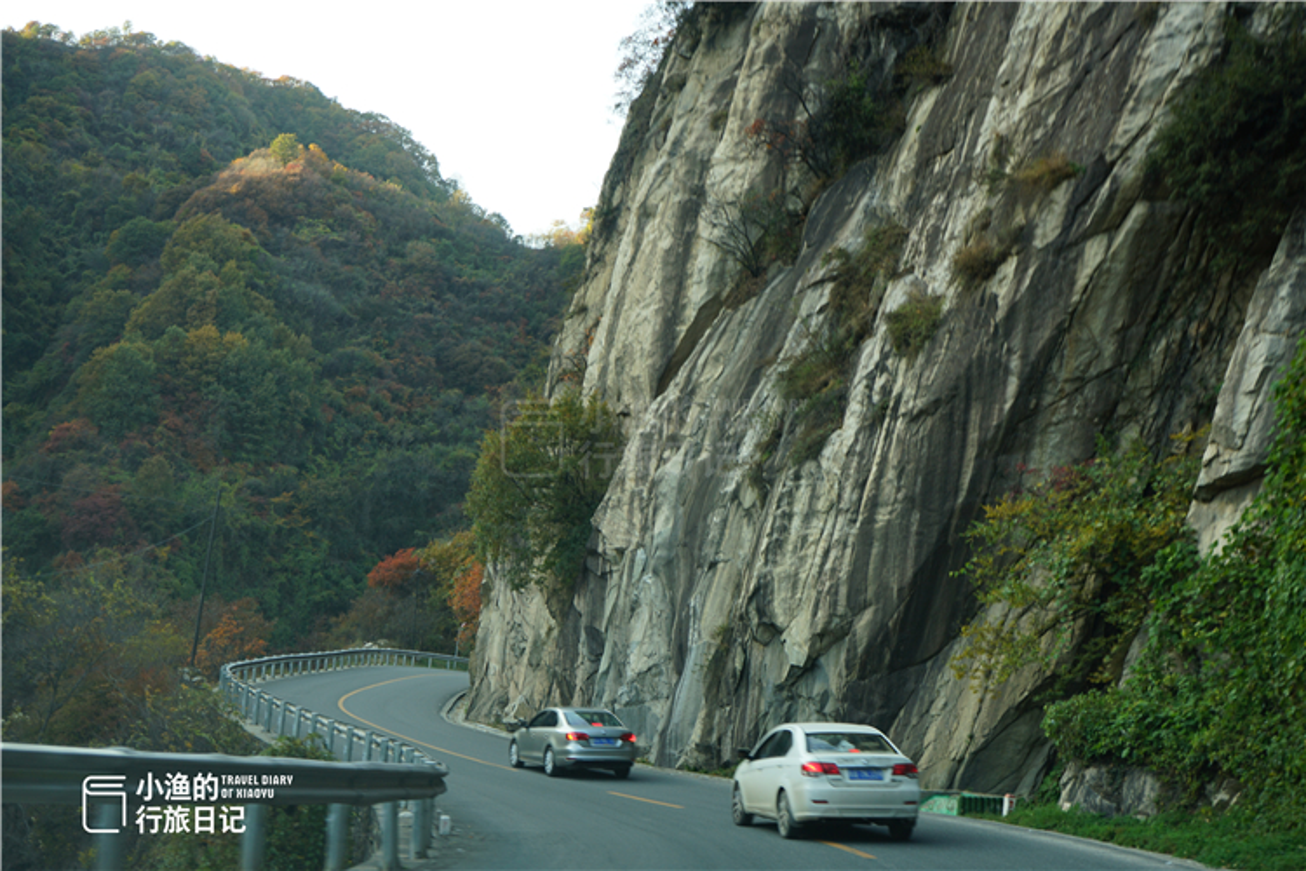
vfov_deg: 30.5
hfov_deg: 44.5
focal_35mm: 44
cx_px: 653
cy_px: 436
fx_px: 1596
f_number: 5.6
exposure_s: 1/60
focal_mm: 44
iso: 100
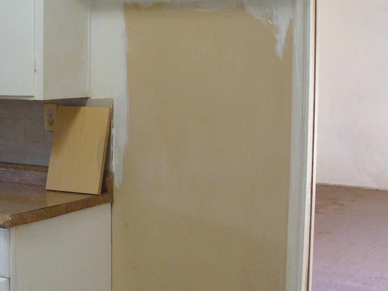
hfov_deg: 29.2
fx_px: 740
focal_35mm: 66
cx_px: 131
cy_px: 142
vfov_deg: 22.3
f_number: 2.8
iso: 200
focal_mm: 6.1
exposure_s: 1/30
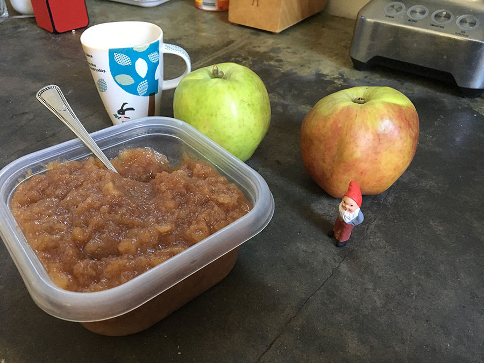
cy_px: 182
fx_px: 405
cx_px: 242
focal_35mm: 29
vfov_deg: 48.2
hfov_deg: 61.7
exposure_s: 1/20
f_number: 2.2
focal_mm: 4.15
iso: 200
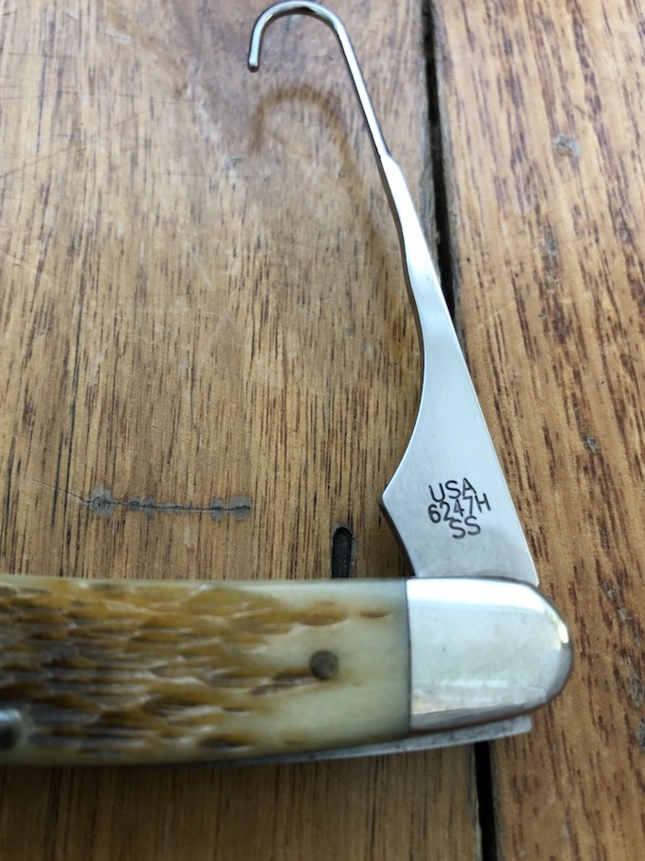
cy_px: 424
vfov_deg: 61.7
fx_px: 721
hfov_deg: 48.2
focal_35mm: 29
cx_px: 323
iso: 40
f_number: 1.8
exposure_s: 1/15
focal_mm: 3.99
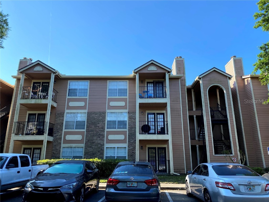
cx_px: 134
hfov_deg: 67.3
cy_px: 101
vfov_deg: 53.1
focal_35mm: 26
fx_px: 202
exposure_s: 1/1362
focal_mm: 4.25
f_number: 1.8
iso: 32
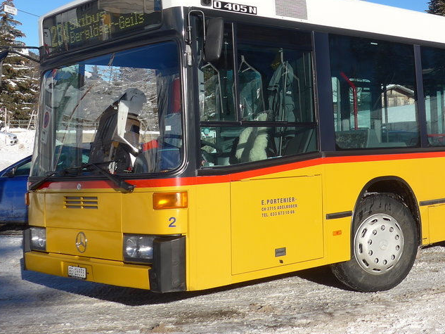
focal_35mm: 55
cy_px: 65
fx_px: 707
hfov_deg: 34.0
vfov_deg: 26.1
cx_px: 350
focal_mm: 6
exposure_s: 1/2000
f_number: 3.2
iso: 80
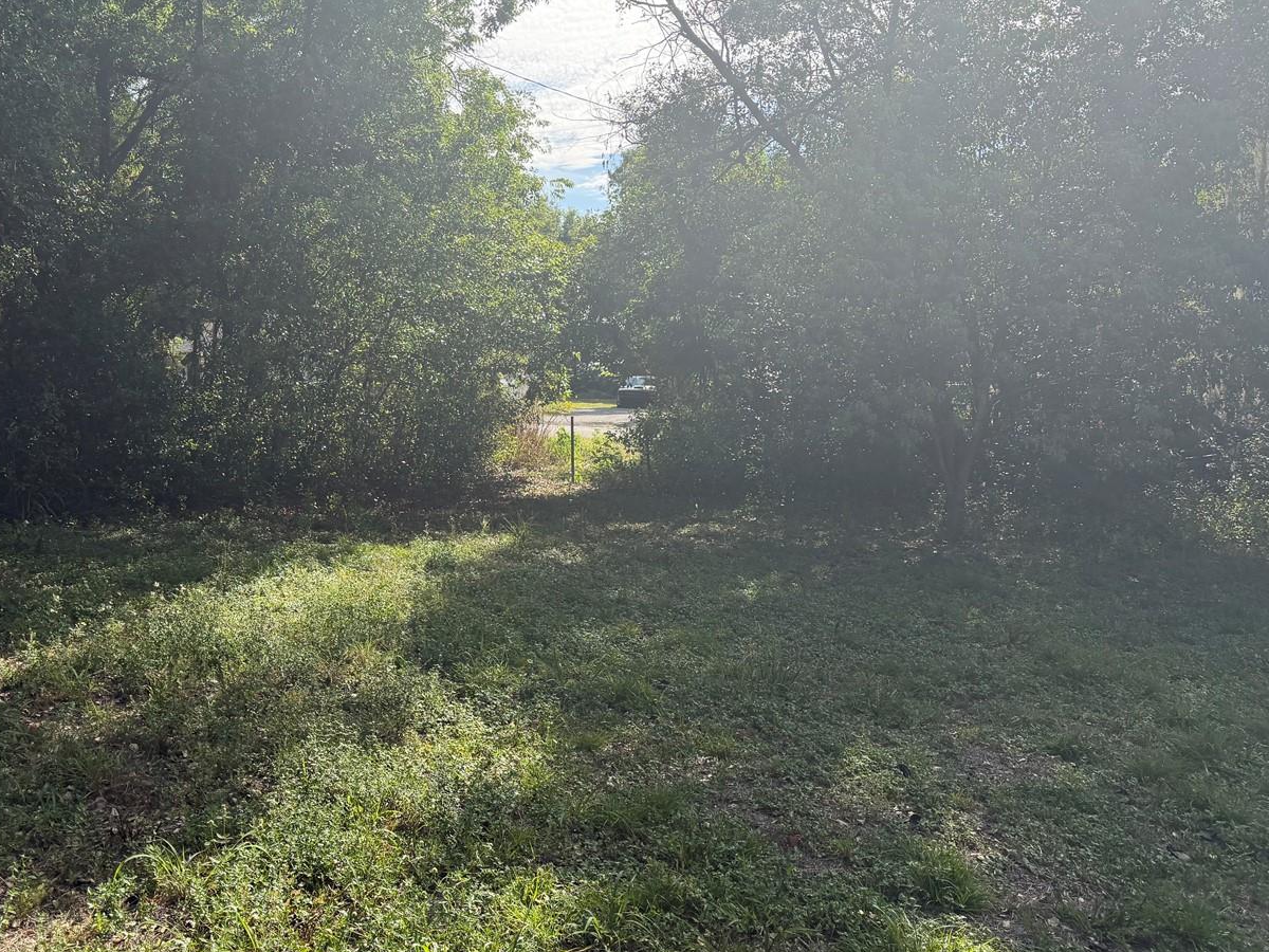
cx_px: 516
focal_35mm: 32
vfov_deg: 44.1
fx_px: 1173
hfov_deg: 56.4
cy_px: 429
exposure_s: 1/2801
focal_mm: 6.76
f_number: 1.78
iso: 100
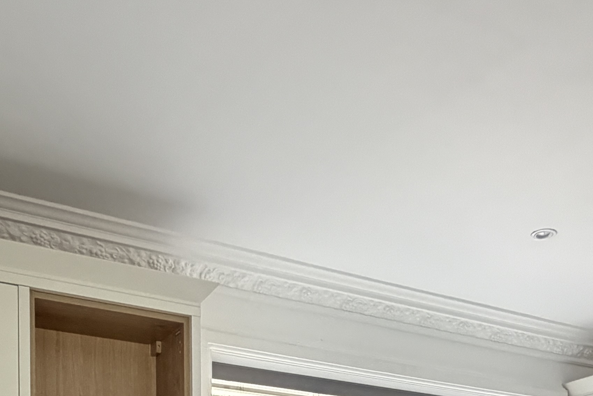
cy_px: 607
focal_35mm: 49
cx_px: 299
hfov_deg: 40.3
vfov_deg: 22.3
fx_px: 807
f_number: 2.2
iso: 1000
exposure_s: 1/60
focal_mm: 2.22
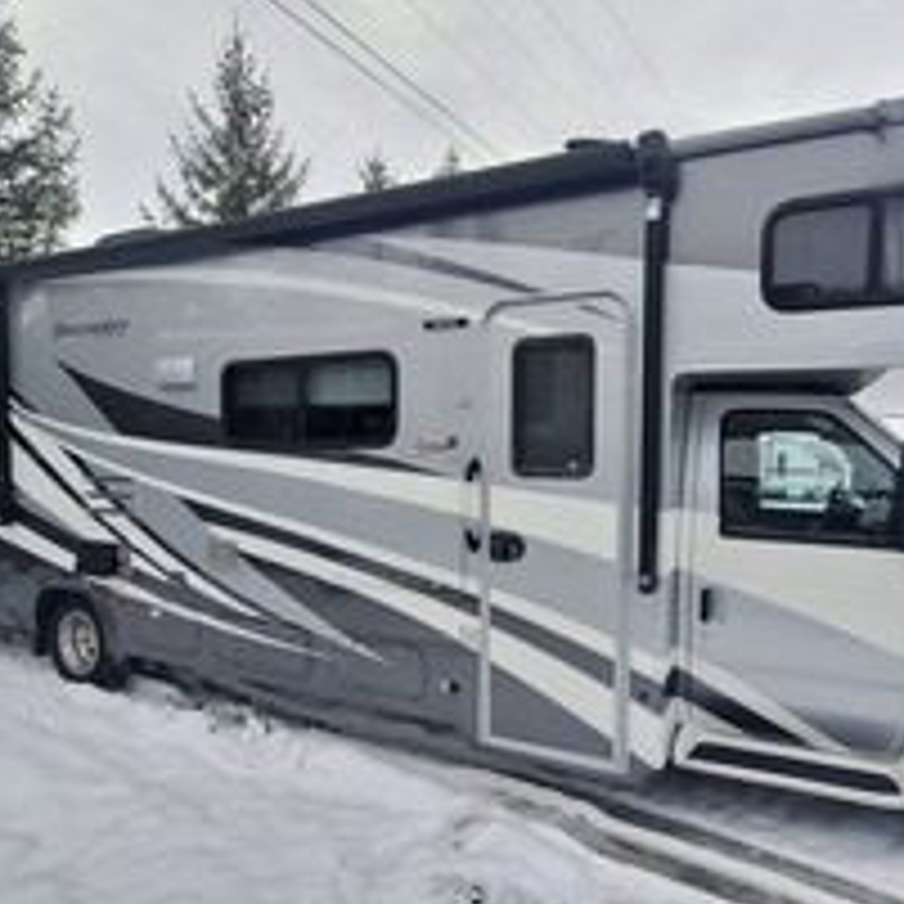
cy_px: 497
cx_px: 558
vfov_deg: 74.6
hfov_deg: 73.7
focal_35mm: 20
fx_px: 591
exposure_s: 1/1701
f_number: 2.2
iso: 40
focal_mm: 1.74
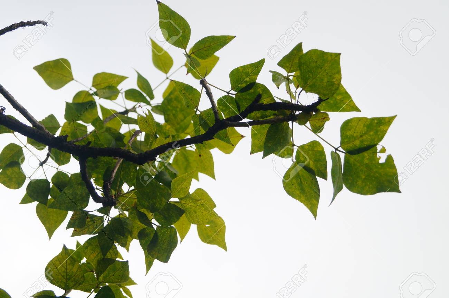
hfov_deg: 37.9
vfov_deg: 25.7
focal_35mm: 52
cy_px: 149
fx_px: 654
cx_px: 224
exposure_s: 1/640
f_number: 4.5
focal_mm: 35
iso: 400
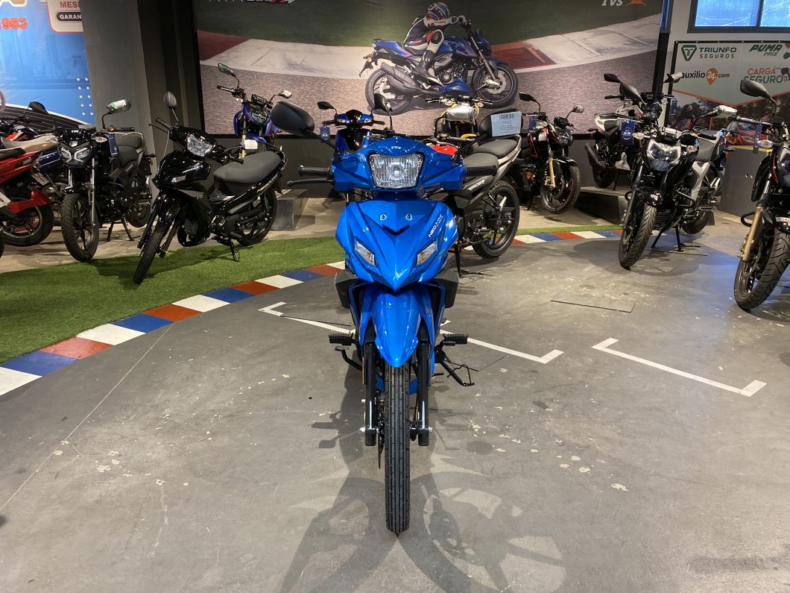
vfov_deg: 53.1
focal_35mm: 26
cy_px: 296
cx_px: 395
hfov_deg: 67.3
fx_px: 593
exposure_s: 1/50
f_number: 1.8
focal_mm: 4.25
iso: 125
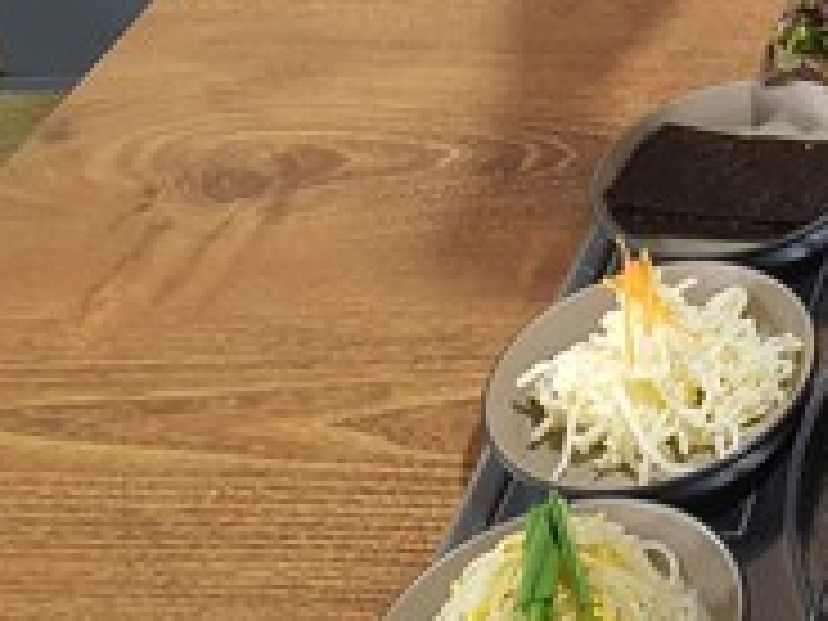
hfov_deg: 20.1
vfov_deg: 15.8
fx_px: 2033
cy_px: -342
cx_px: 1220
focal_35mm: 85
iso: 200
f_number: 2.4
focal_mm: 4.3
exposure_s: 1/40
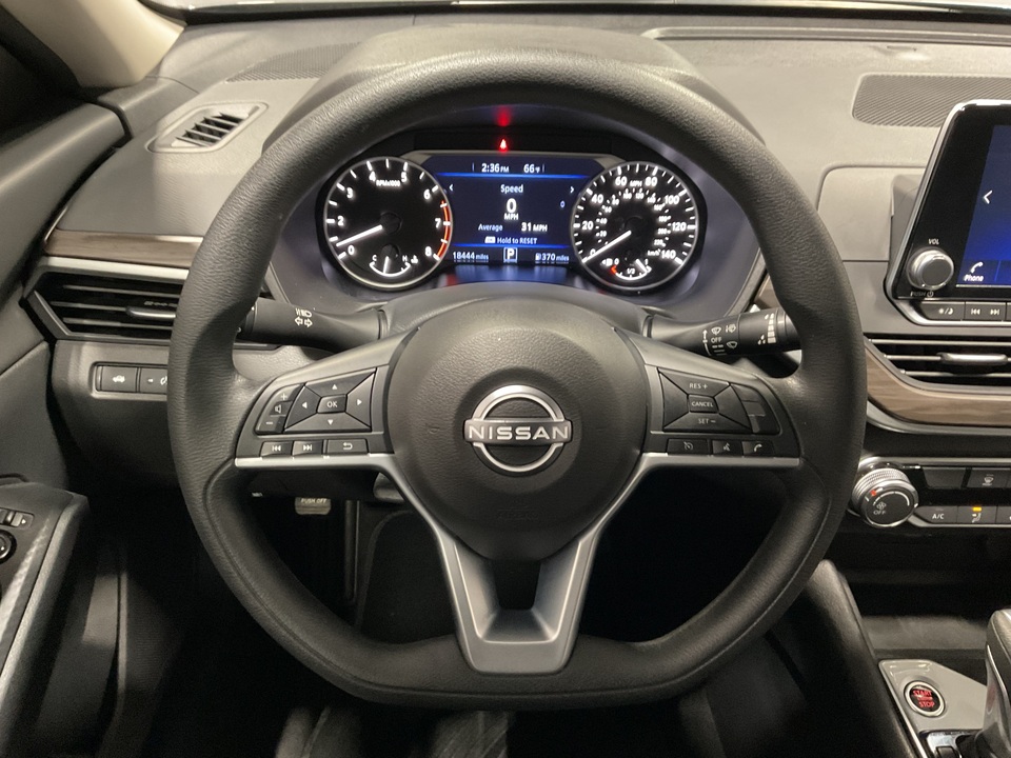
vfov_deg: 48.2
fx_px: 847
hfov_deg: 61.7
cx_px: 506
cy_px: 379
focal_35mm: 29
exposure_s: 1/25
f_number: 1.8
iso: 320
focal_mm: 3
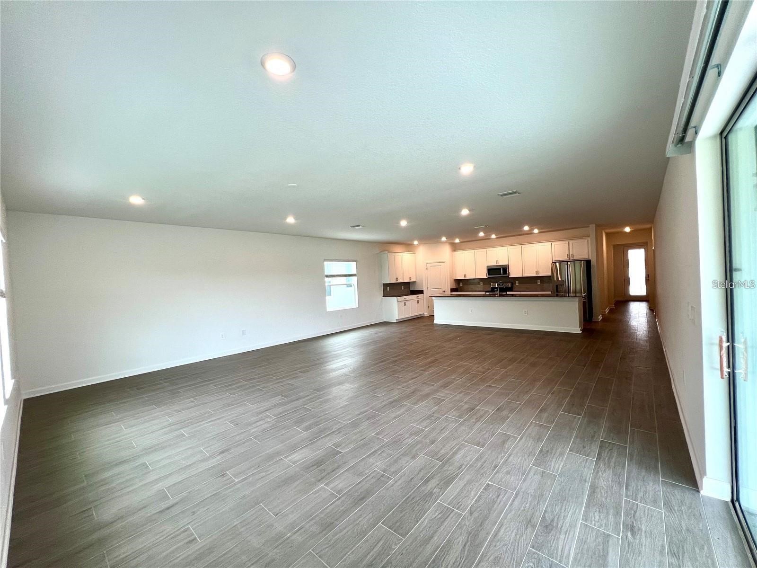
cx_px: 378
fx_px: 284
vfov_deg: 89.9
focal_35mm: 13
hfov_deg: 106.2
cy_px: 284
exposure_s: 1/120
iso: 100
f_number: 1.8
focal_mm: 1.57
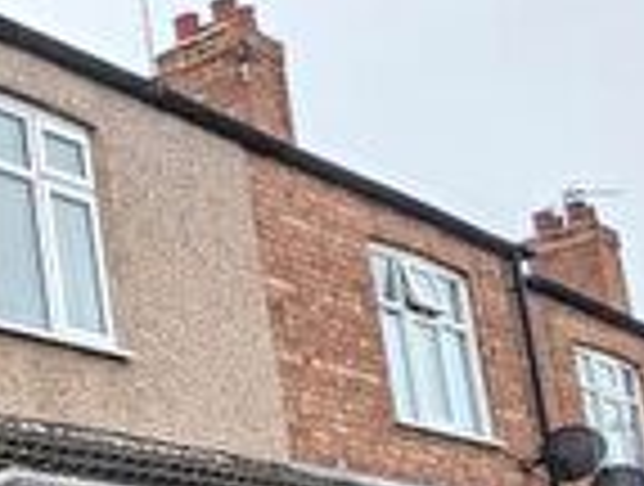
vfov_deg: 18.3
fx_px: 1455
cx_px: -534
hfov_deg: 18.8
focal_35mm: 78
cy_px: 524
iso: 52
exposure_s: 1/241
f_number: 2.2
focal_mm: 2.35
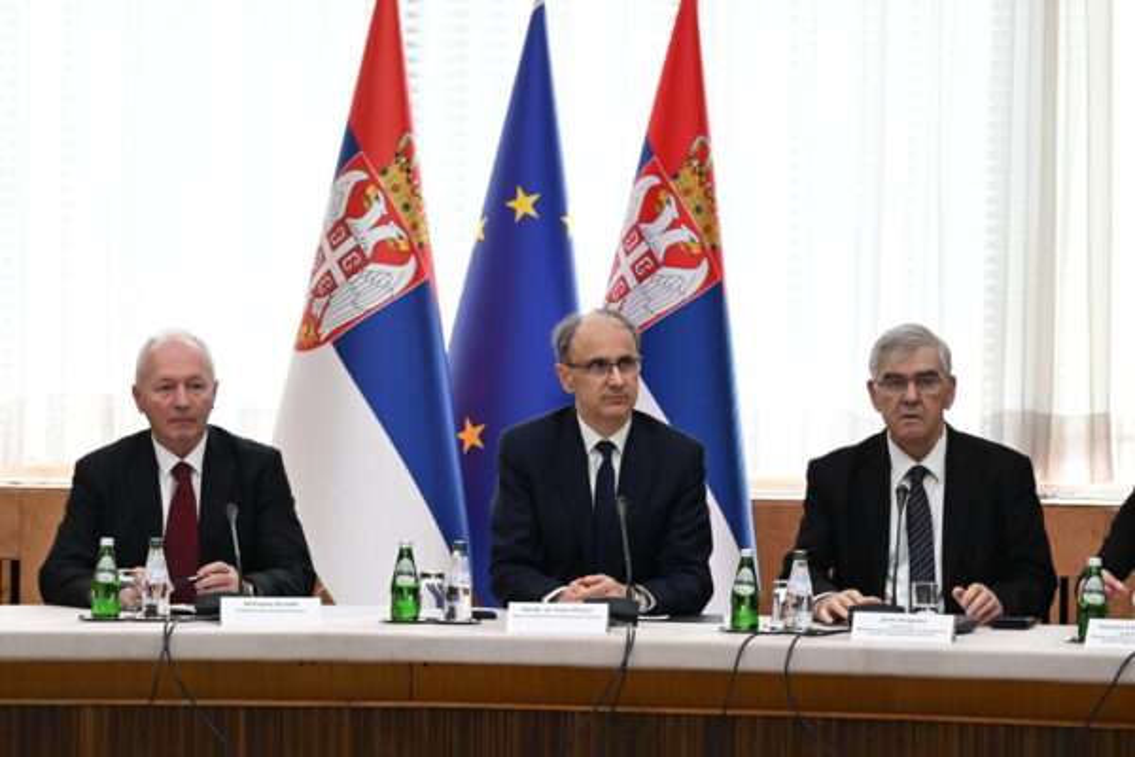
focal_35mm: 154
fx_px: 4855
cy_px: 378
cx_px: 568
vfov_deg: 8.9
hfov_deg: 13.3
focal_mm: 103
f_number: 4
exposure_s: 1/500
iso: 3200
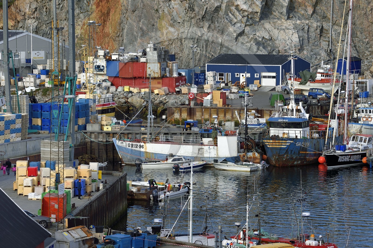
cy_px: 124
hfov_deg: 12.5
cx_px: 186
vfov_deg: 8.3
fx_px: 1709
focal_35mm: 165
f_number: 9
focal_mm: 165
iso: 200
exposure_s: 1/320
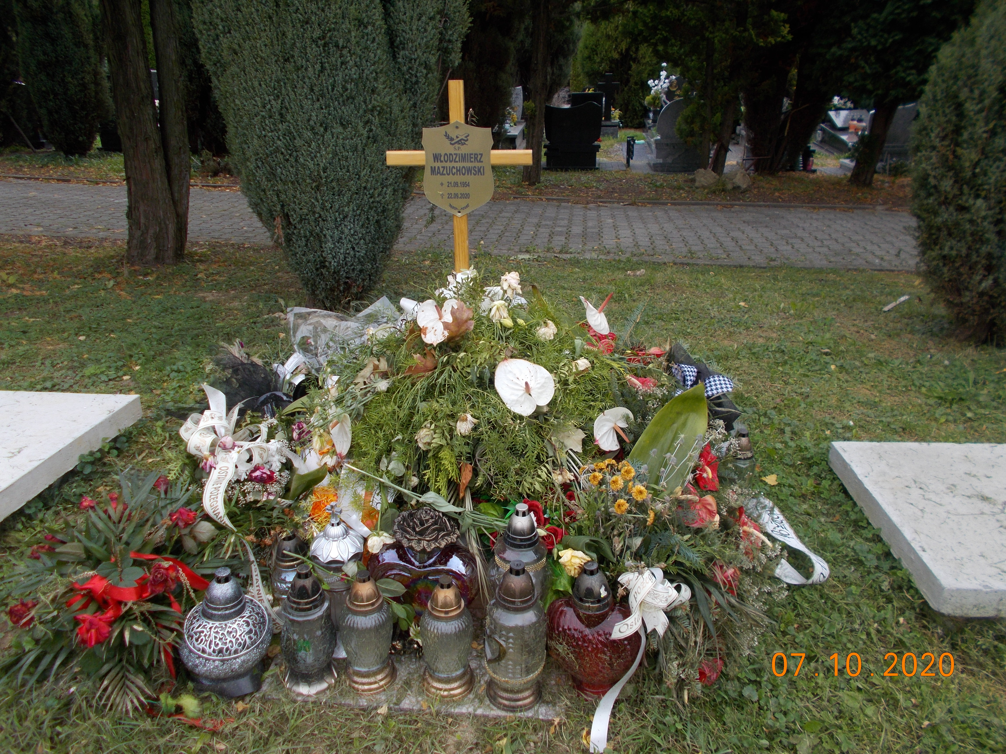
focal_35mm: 26
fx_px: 756
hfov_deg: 67.3
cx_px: 503
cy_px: 377
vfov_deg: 53.1
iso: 80
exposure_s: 1/125
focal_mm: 4.6
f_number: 3.2
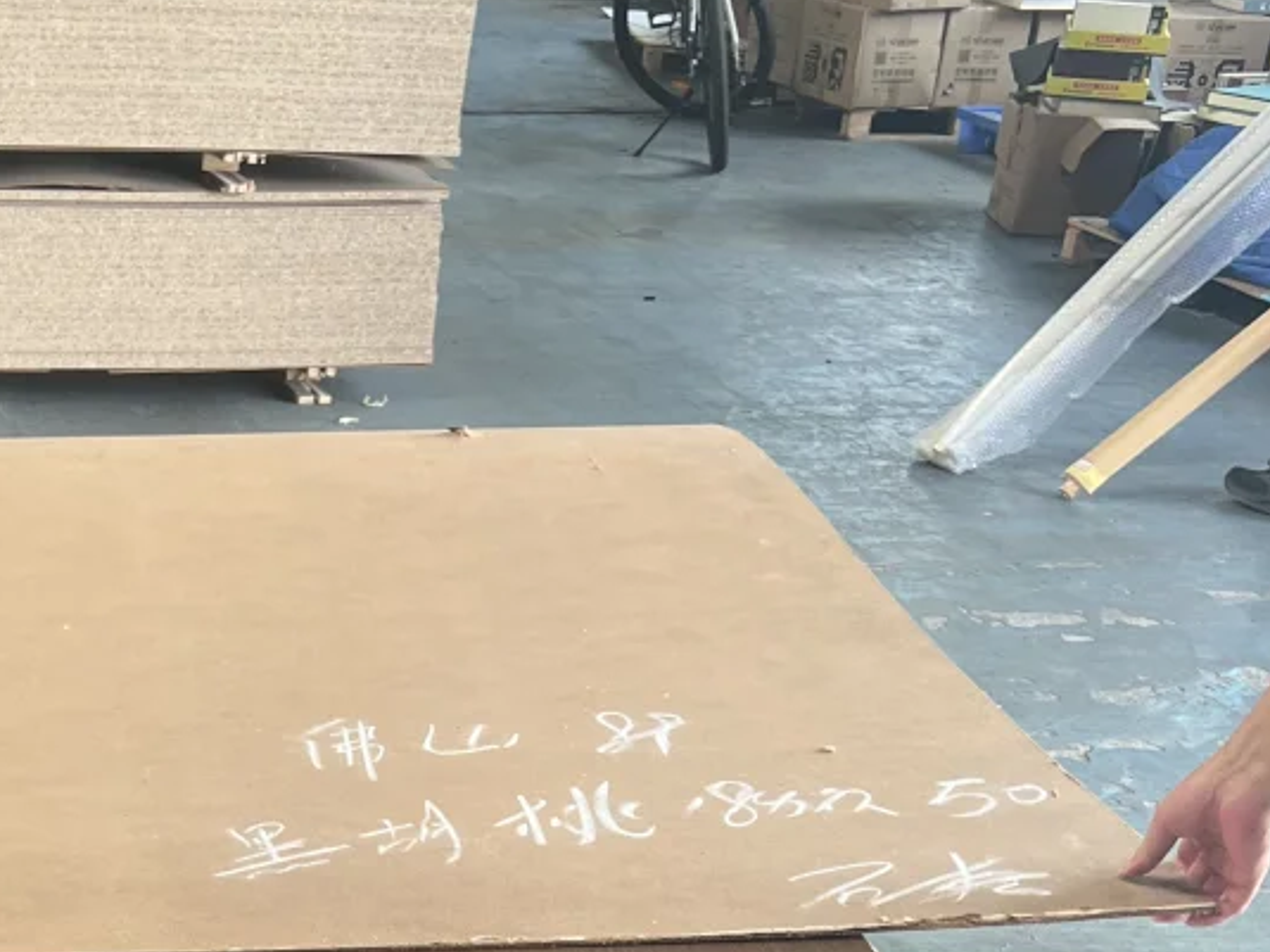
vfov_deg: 19.4
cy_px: 1227
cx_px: 159
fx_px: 2568
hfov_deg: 26.9
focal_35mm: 70
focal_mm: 5.7
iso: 100
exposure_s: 1/121
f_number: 1.5
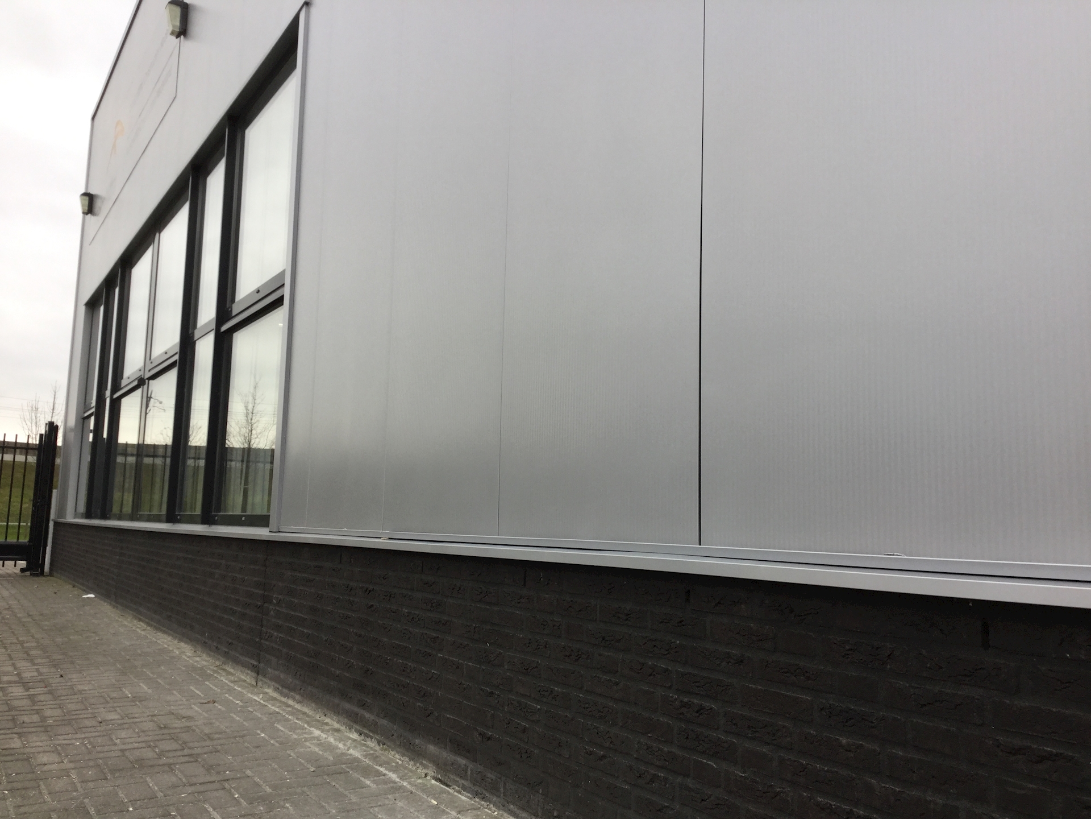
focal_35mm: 31
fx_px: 977
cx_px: 546
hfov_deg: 58.4
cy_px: 410
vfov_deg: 45.4
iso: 25
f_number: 2.4
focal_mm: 3.3
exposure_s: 1/100
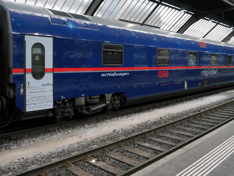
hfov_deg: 53.9
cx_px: 124
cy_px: 72
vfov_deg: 41.6
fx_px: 230
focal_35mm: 34
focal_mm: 14
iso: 1250
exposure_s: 1/60
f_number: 3.5
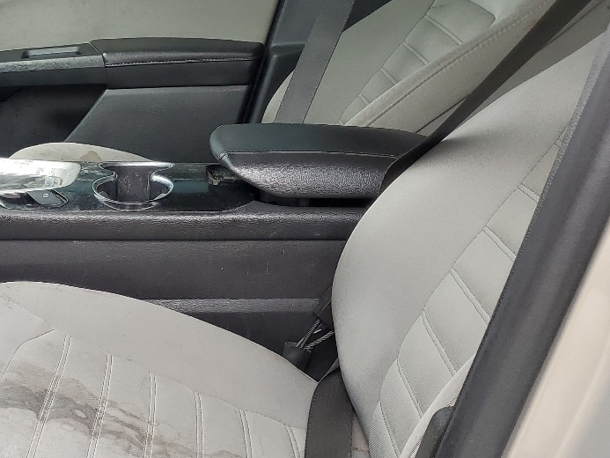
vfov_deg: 24.4
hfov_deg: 29.9
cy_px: 225
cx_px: -3
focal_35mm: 60
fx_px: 1057
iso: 50
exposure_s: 1/250
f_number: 1.5
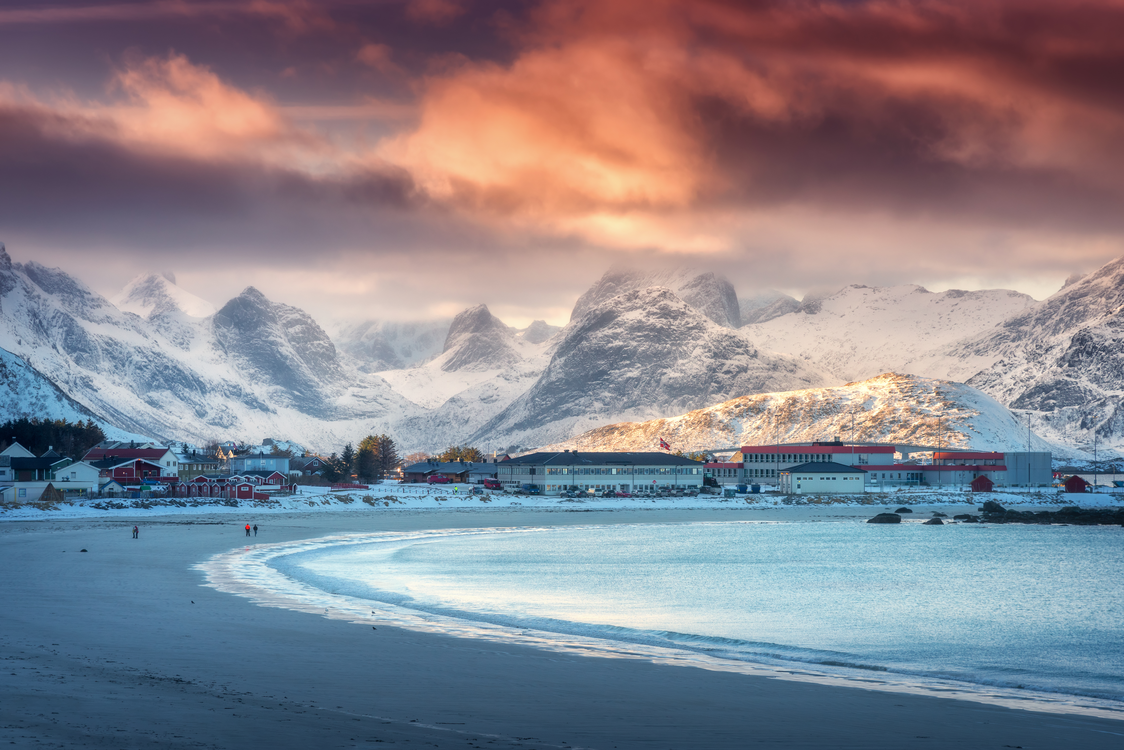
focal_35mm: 120
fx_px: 3748
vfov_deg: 11.4
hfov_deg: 17.1
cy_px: 375
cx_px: 562
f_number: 8
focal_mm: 120
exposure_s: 1/500
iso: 160
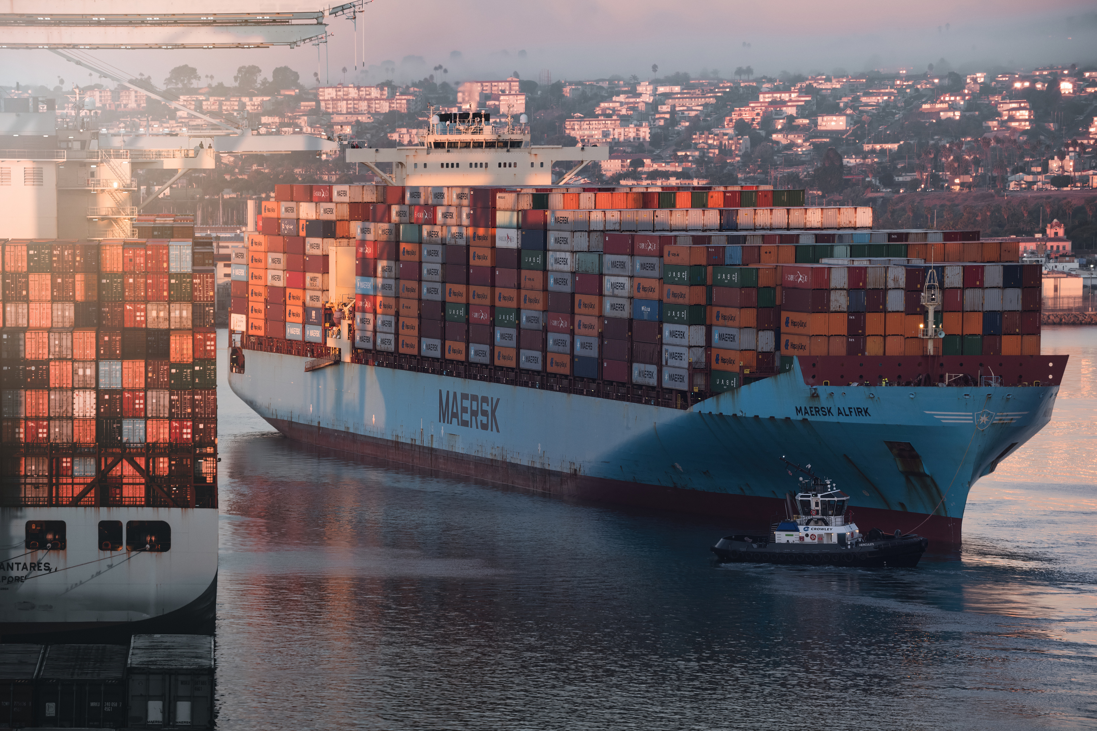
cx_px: 548
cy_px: 366
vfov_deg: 6.8
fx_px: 6185
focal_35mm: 203
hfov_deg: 10.1
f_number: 8
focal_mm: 135
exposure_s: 1/60
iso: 320
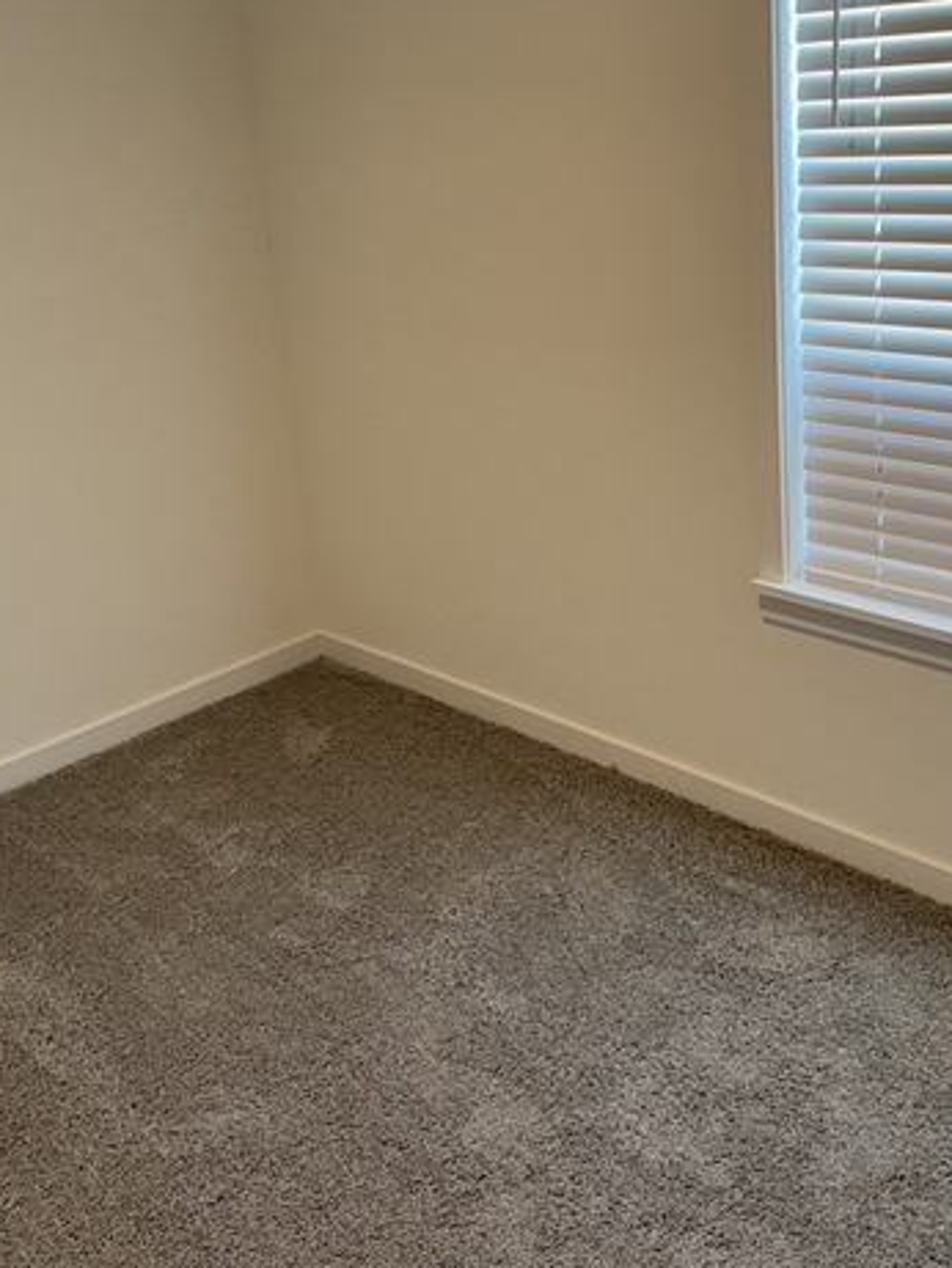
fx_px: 1466
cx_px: 495
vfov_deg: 46.2
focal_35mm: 40
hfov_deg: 36.0
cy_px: 451
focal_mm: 6.76
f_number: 1.78
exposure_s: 1/120
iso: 200
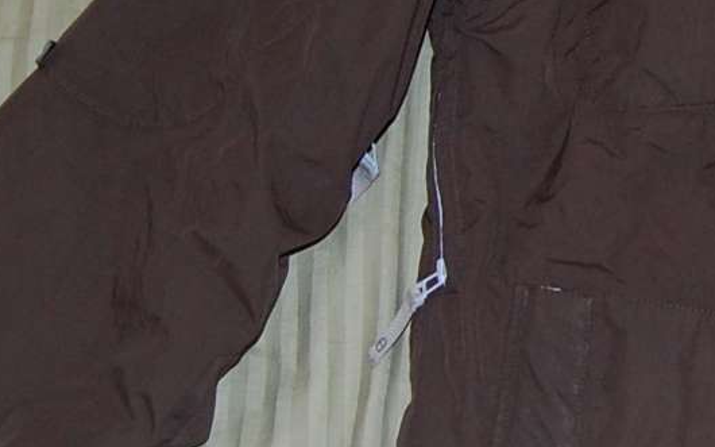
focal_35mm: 117
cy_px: -31
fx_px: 2279
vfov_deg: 11.1
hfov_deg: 17.0
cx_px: 865
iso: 400
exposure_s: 1/60
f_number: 3.5
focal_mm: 18
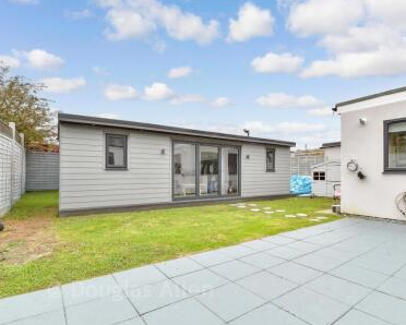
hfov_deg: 86.2
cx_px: 216
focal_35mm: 18
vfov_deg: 73.8
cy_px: 171
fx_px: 216
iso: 400
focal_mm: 10
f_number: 7.1
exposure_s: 1/125
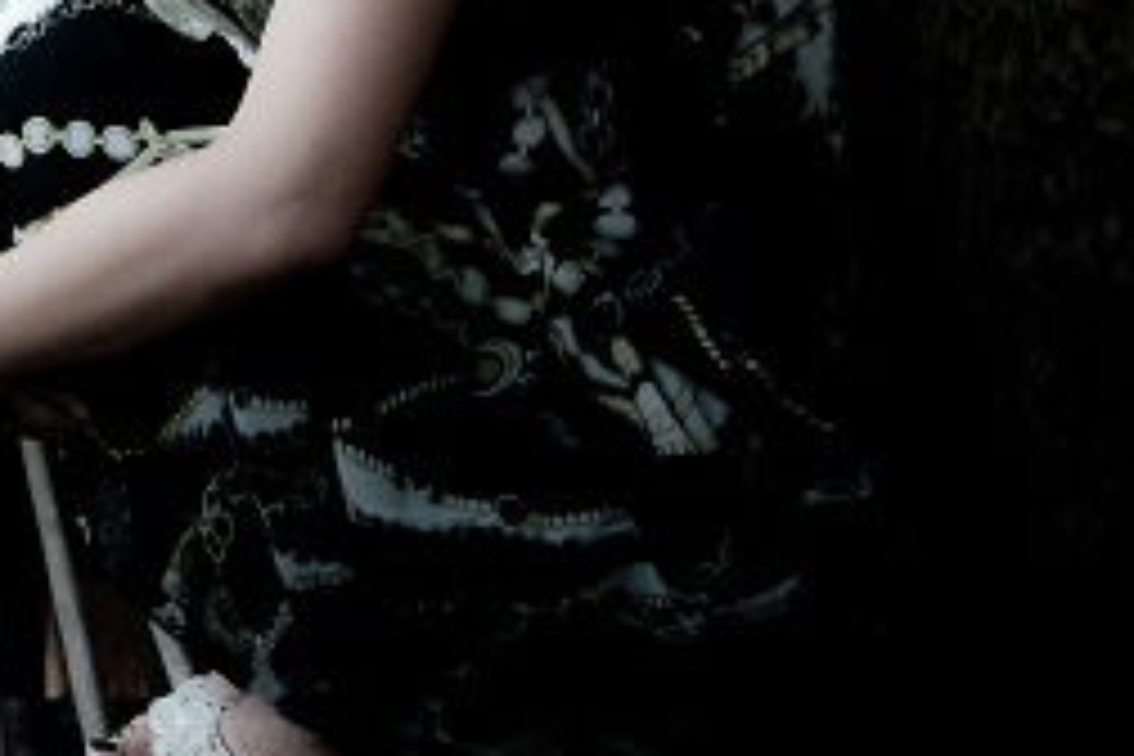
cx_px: -626
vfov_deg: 17.3
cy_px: -112
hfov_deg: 21.7
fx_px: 2394
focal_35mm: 76
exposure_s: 1/40
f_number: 4
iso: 1250
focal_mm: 24
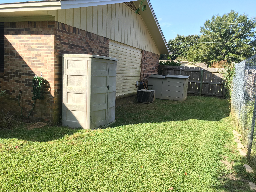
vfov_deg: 48.2
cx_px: 128
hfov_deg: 61.7
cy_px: 96
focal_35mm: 29
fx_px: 214
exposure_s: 1/349
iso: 25
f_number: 2.2
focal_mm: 4.15
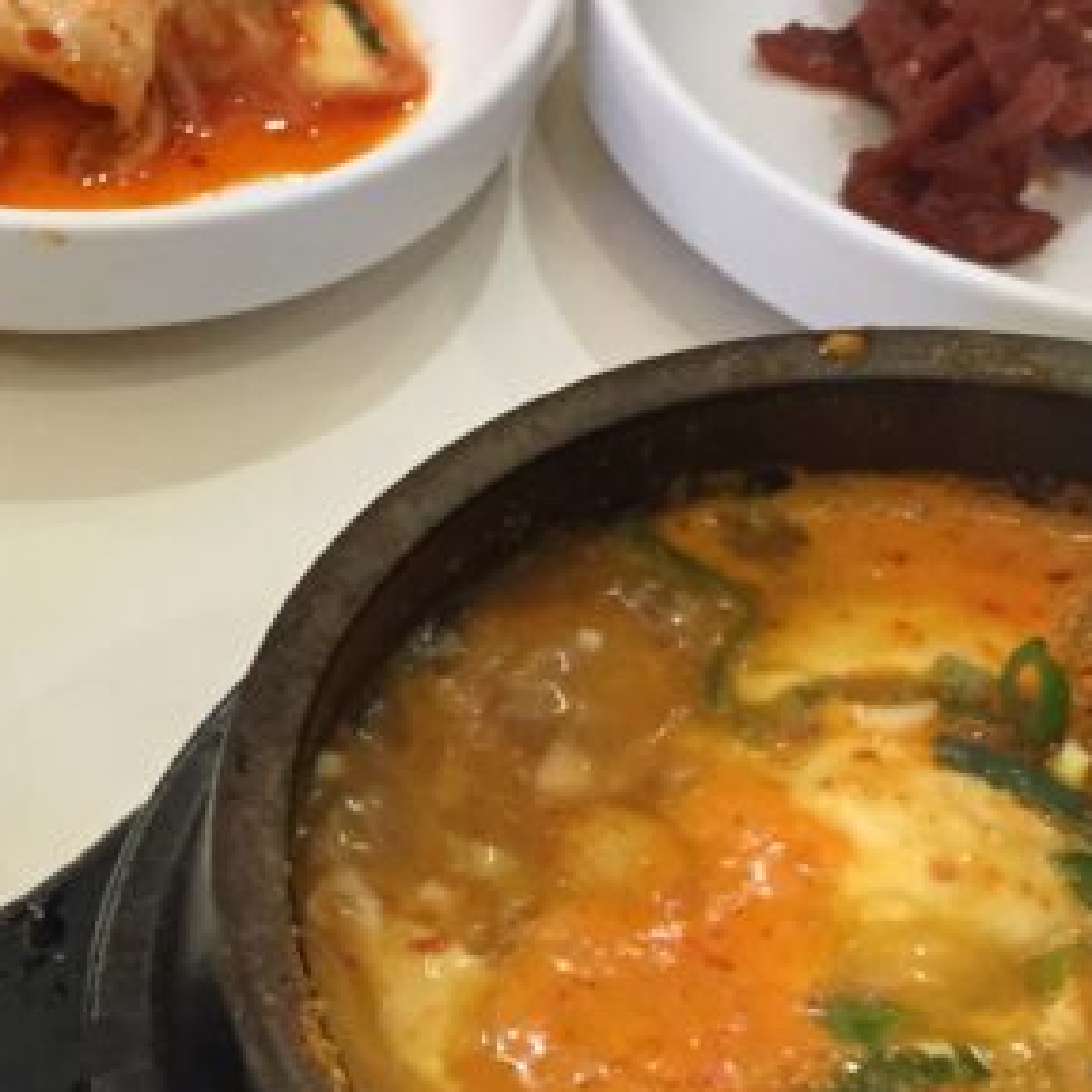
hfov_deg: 18.6
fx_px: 3248
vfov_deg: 18.8
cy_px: 952
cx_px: 19
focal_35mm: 91
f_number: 2.2
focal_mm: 4.15
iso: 160
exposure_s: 1/30
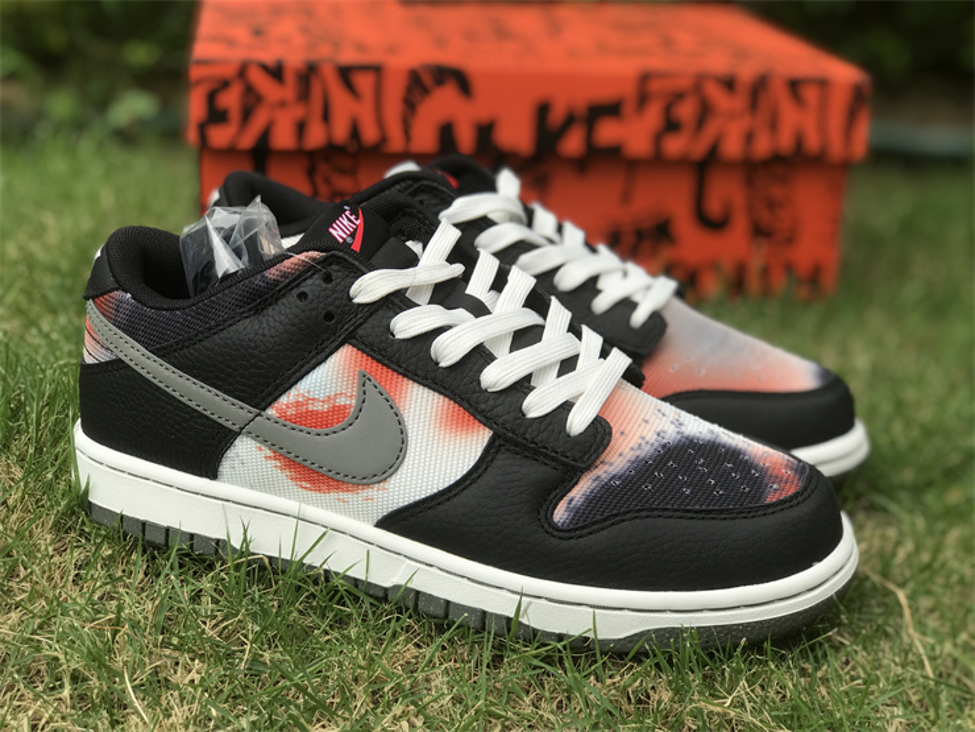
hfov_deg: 33.8
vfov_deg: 25.7
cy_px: 366
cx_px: 488
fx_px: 1605
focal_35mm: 57
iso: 20
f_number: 2.8
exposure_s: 1/259
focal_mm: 6.6
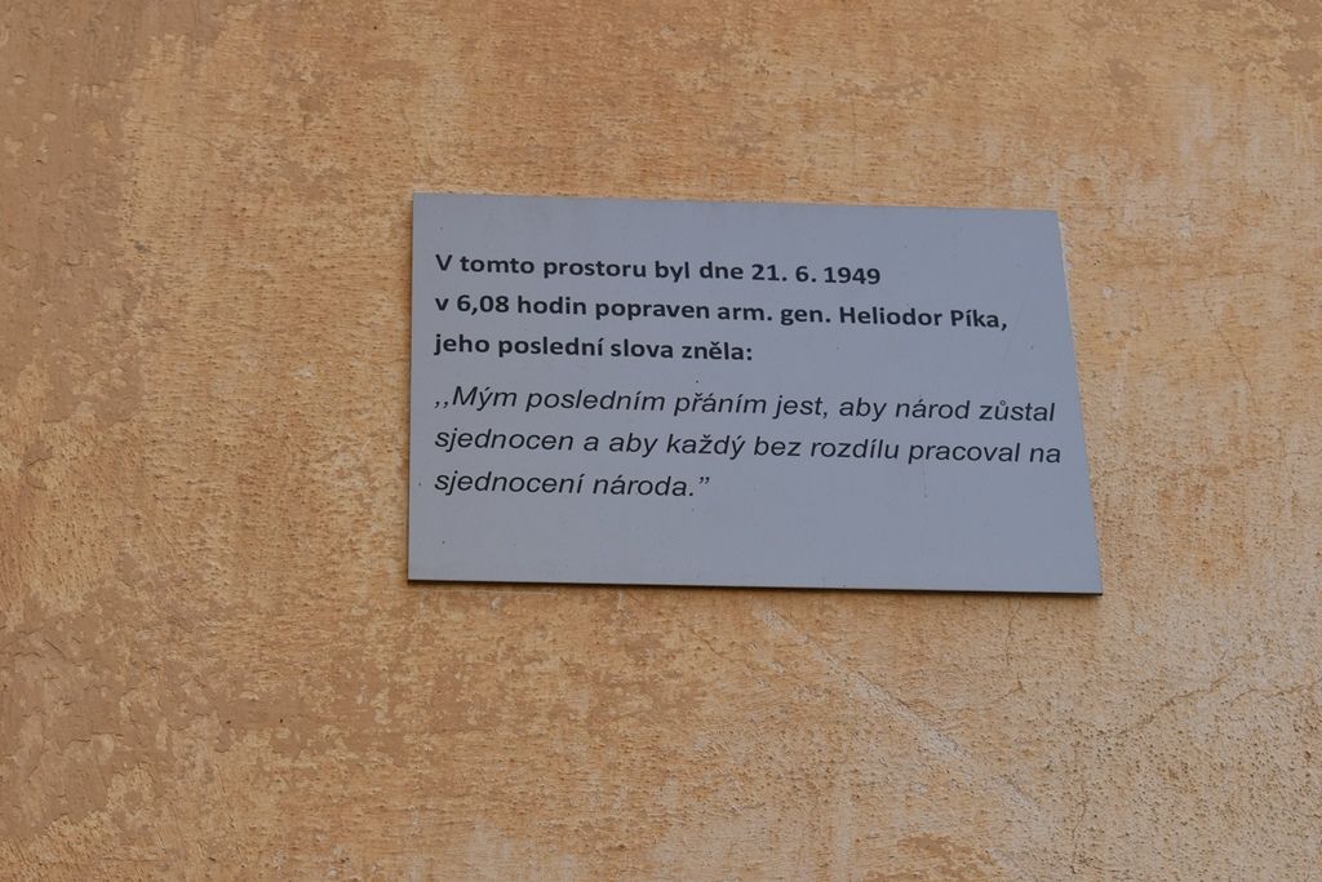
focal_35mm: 82
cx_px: 661
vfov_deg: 16.6
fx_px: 3030
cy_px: 441
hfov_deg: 24.6
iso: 100
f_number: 7.1
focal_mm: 55
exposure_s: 1/200
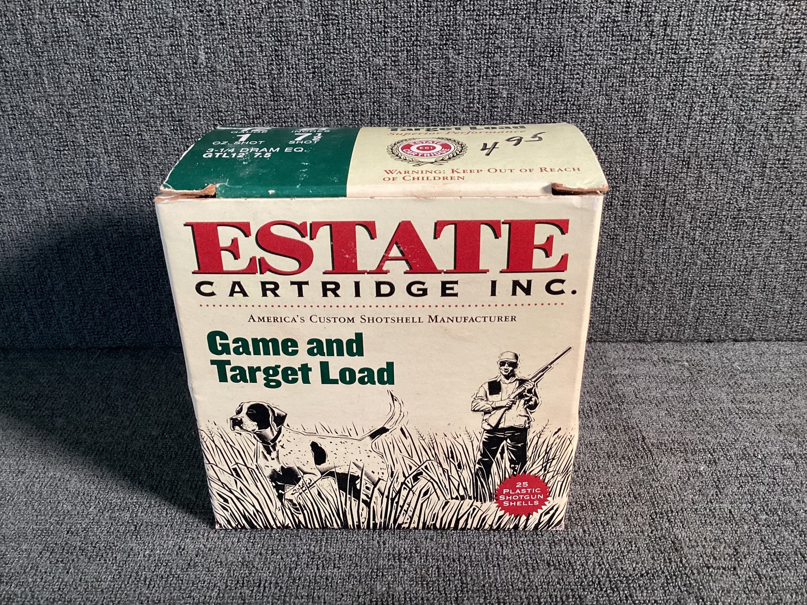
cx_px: 404
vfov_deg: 45.4
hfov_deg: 58.3
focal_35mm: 31
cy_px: 302
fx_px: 723
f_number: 2.4
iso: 200
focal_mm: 3.3
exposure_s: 1/60
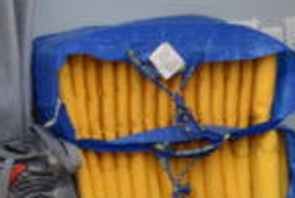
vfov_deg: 3.7
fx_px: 3038
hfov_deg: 5.5
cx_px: 440
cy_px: 491
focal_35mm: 370
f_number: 5.6
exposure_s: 1/125
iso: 400
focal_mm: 48
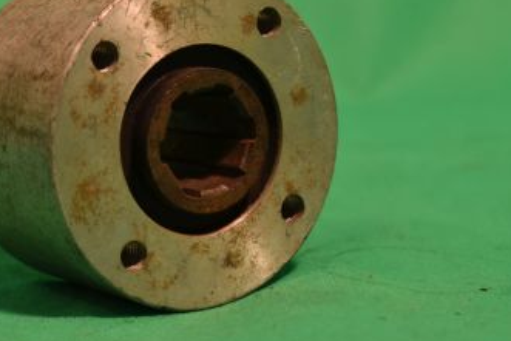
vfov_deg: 11.0
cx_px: 156
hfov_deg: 16.3
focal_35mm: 125
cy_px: 127
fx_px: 1775
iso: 400
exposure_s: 1/200
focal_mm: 46
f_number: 7.1
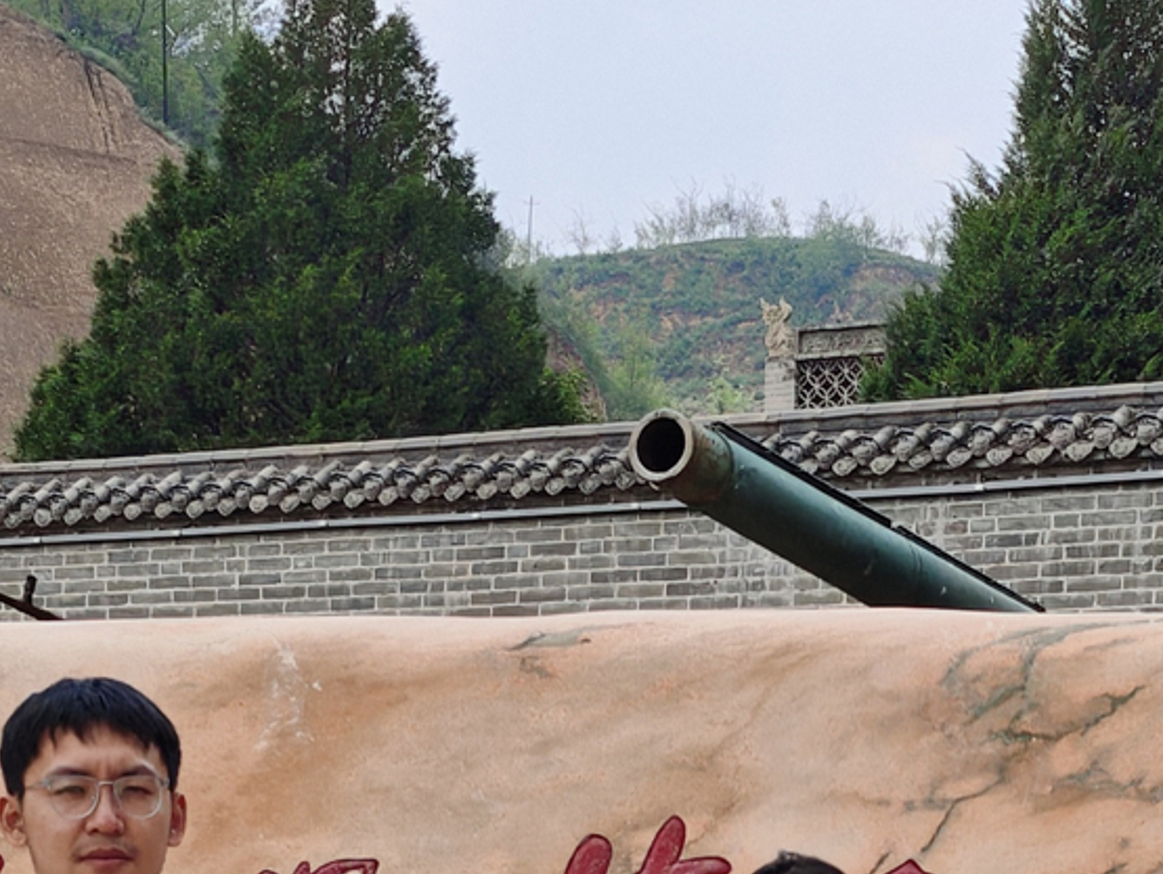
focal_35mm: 118
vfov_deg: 12.2
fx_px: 3967
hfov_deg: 16.7
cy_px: 1180
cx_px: 744
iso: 50
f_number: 1.44
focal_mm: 6.68
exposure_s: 1/3204
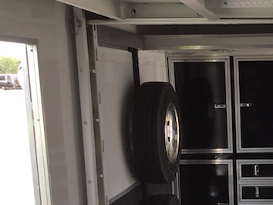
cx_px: 278
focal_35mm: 70
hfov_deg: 26.2
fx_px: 552
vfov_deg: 20.6
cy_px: 185
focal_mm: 3.3
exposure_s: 1/60
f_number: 2.4
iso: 25
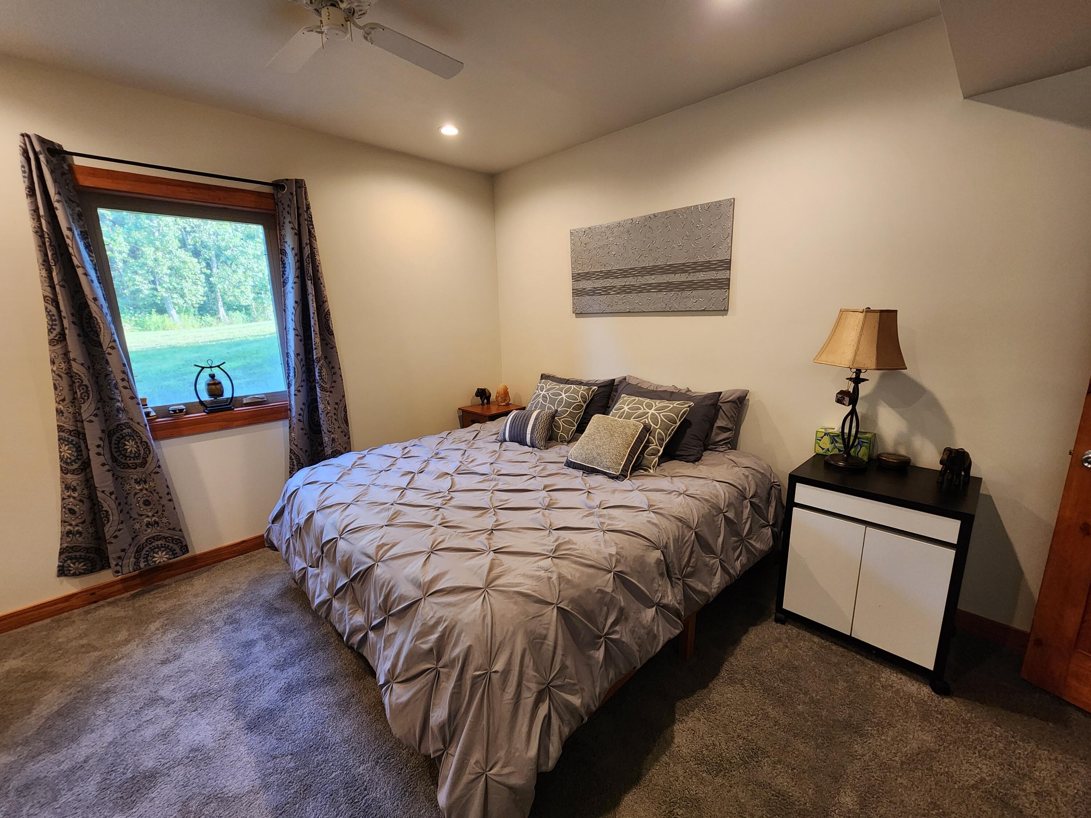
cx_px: 546
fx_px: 410
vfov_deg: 89.9
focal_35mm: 13
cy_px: 409
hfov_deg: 106.2
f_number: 2.2
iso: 320
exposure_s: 1/60
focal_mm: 2.2
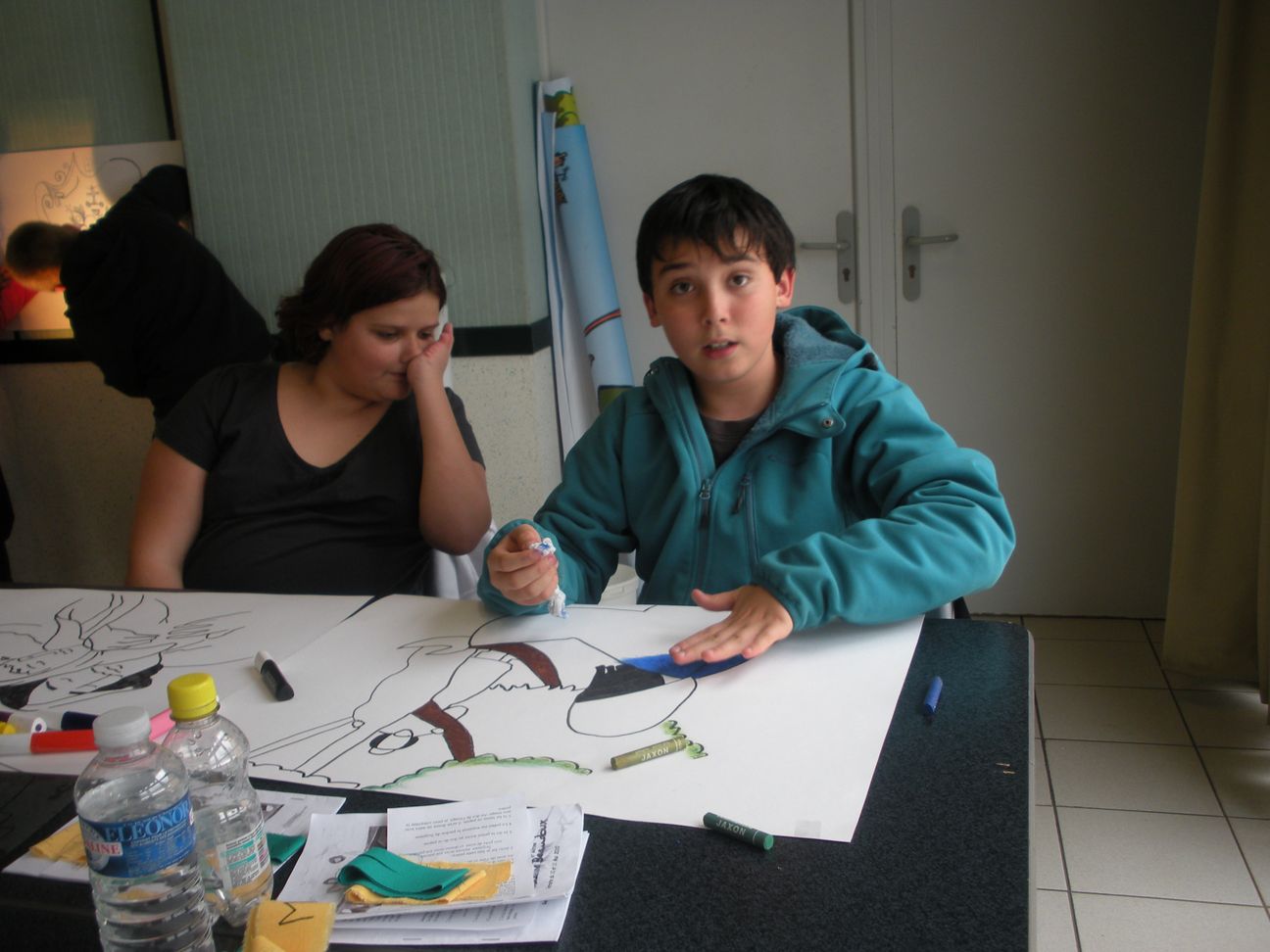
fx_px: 1284
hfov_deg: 52.6
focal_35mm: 35
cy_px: 476
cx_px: 635
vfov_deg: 40.7
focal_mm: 6.3
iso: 75
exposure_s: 1/54.2
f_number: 3.5
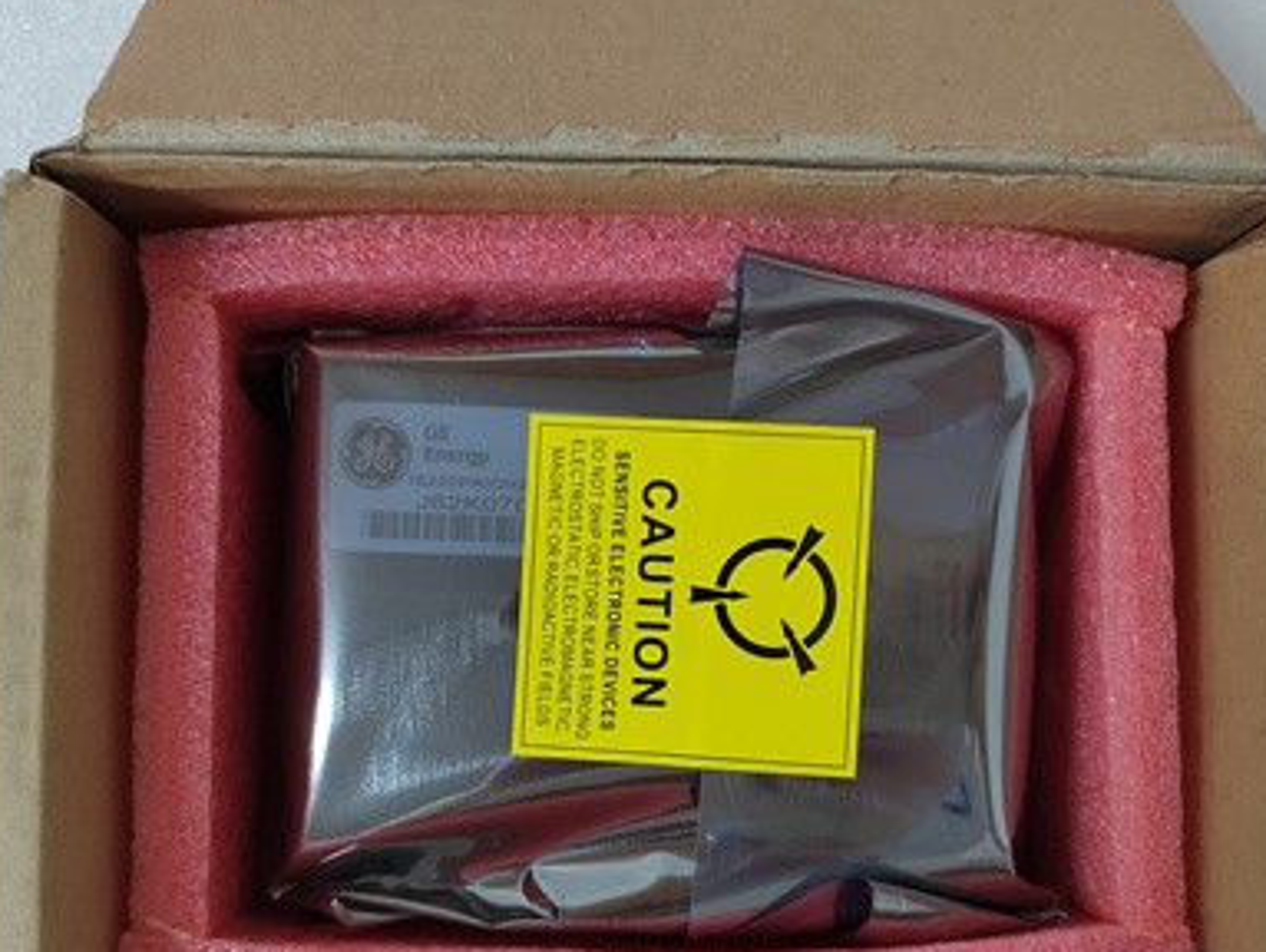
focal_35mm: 30
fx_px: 1098
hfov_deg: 59.9
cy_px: 577
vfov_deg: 46.6
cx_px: 628
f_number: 1.9
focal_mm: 5.52
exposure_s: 1/100
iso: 2488
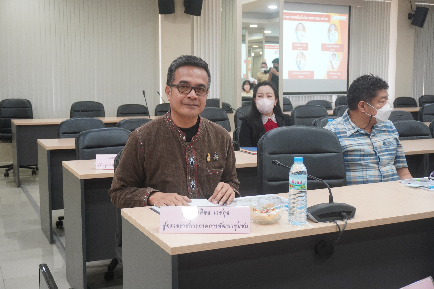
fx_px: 542
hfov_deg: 43.6
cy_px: 144
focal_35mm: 45
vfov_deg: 29.9
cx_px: 217
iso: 640
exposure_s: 1/50
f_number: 5
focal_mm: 30
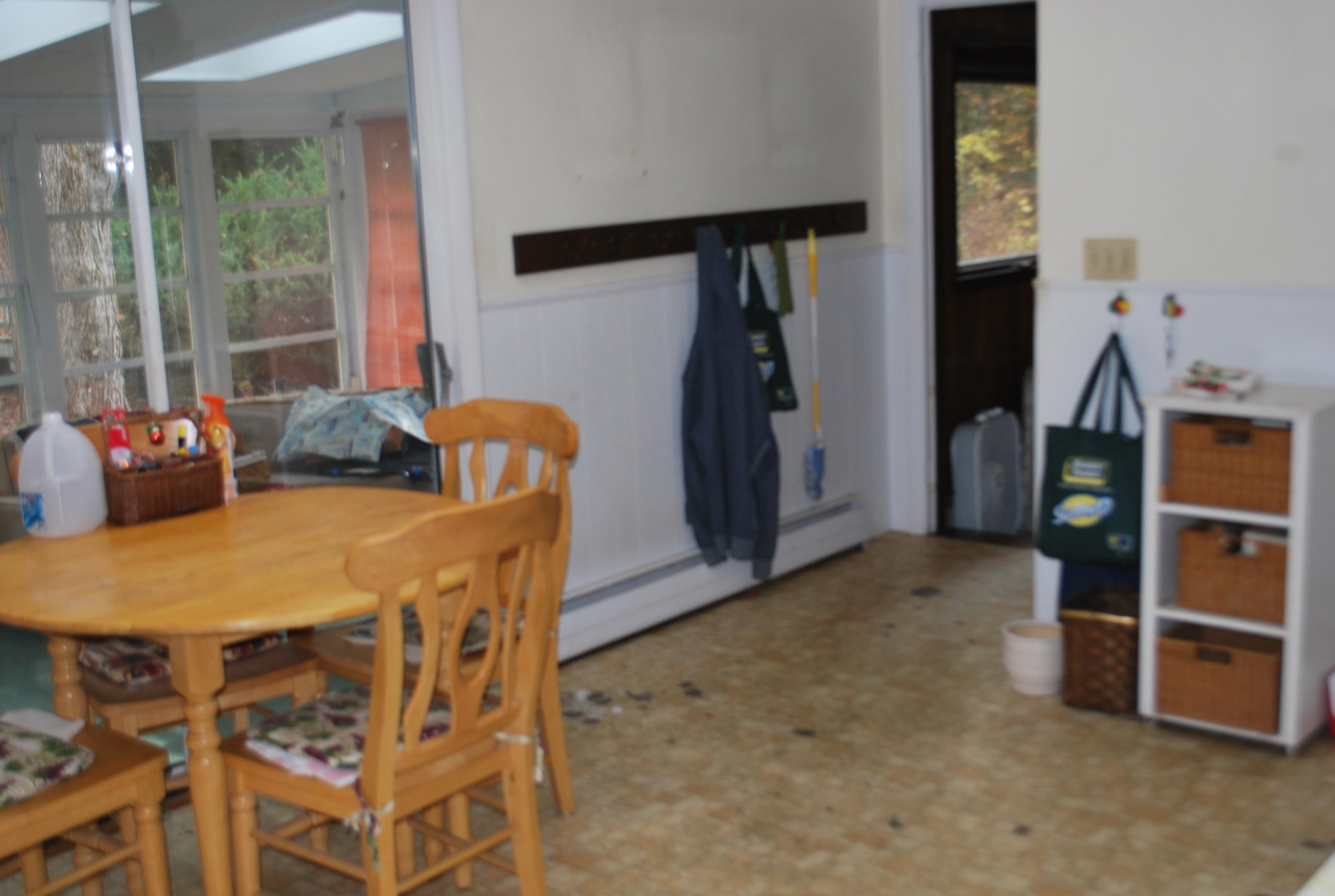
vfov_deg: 32.0
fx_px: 1561
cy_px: 448
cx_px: 668
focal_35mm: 42
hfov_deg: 46.3
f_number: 4.5
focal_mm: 28
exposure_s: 1/60
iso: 200
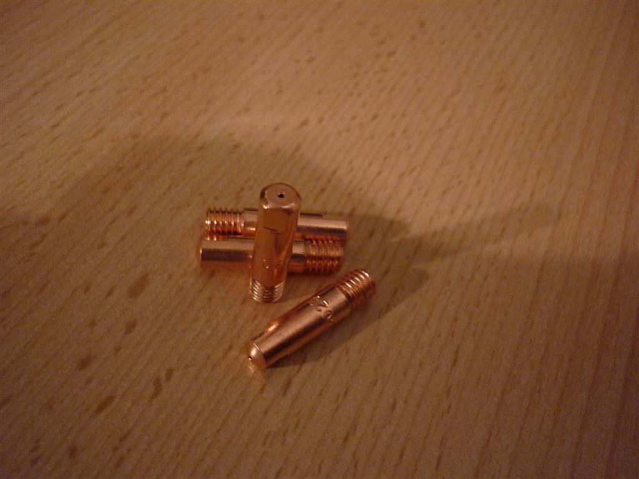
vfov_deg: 42.9
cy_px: 240
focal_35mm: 33
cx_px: 320
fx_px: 609
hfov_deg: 55.4
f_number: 2.8
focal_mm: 5.5
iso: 400
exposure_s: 1/8
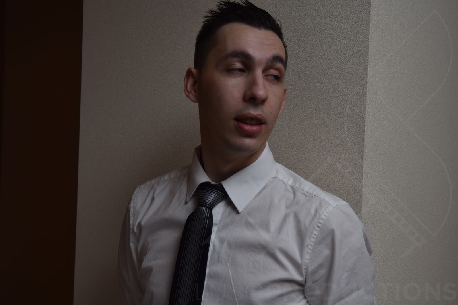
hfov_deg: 31.9
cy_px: 152
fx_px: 801
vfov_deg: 21.6
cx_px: 229
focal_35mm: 63
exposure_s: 1/60
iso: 100
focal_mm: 42
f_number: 4.2
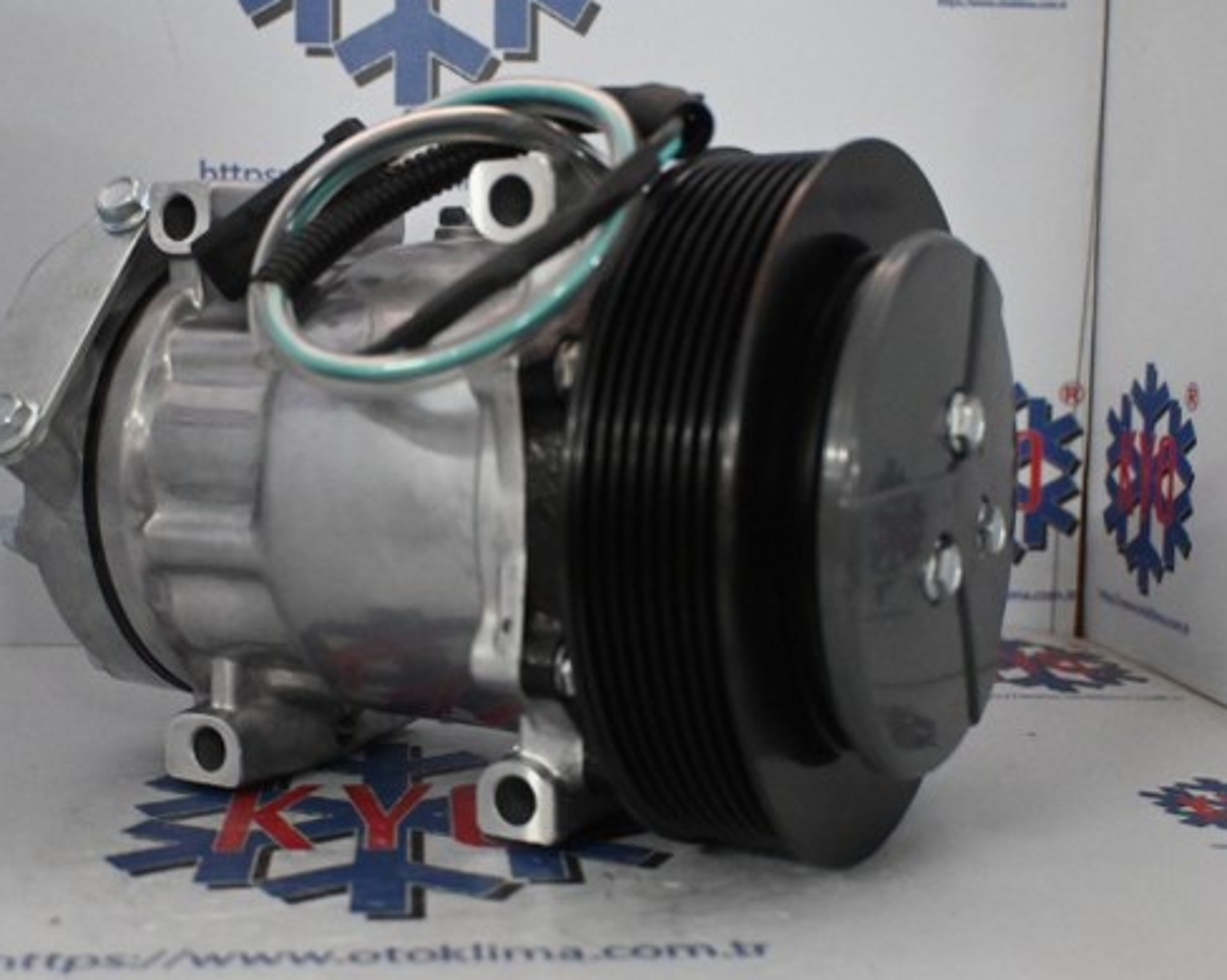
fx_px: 1633
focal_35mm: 45
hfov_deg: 41.0
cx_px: 503
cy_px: 482
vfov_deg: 33.4
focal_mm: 26
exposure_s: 1/60
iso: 10000
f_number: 4.5
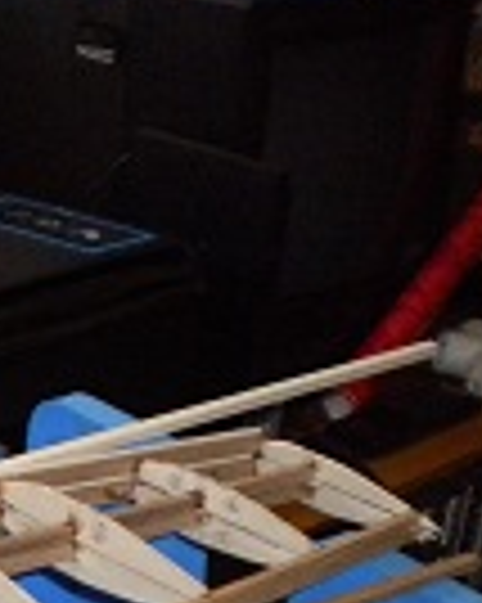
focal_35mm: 102
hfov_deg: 13.6
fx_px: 1821
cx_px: -360
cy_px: 612
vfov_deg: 18.3
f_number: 3.1
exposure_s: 1/30
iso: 400
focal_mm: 6.3
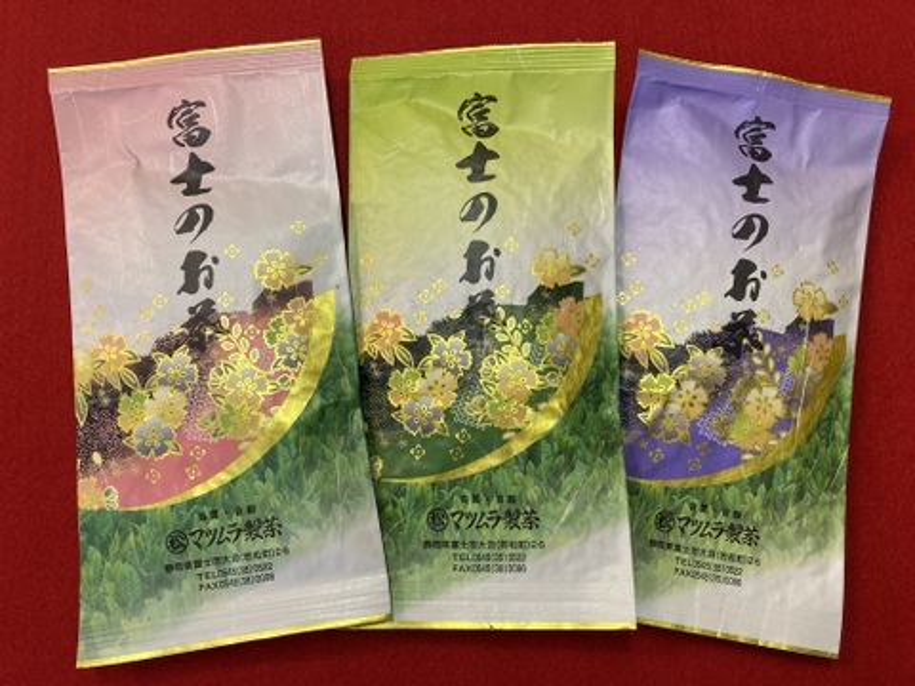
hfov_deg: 63.4
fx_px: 740
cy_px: 343
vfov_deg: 49.7
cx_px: 458
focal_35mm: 28
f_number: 1.8
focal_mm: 3.99
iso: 125
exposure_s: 1/50
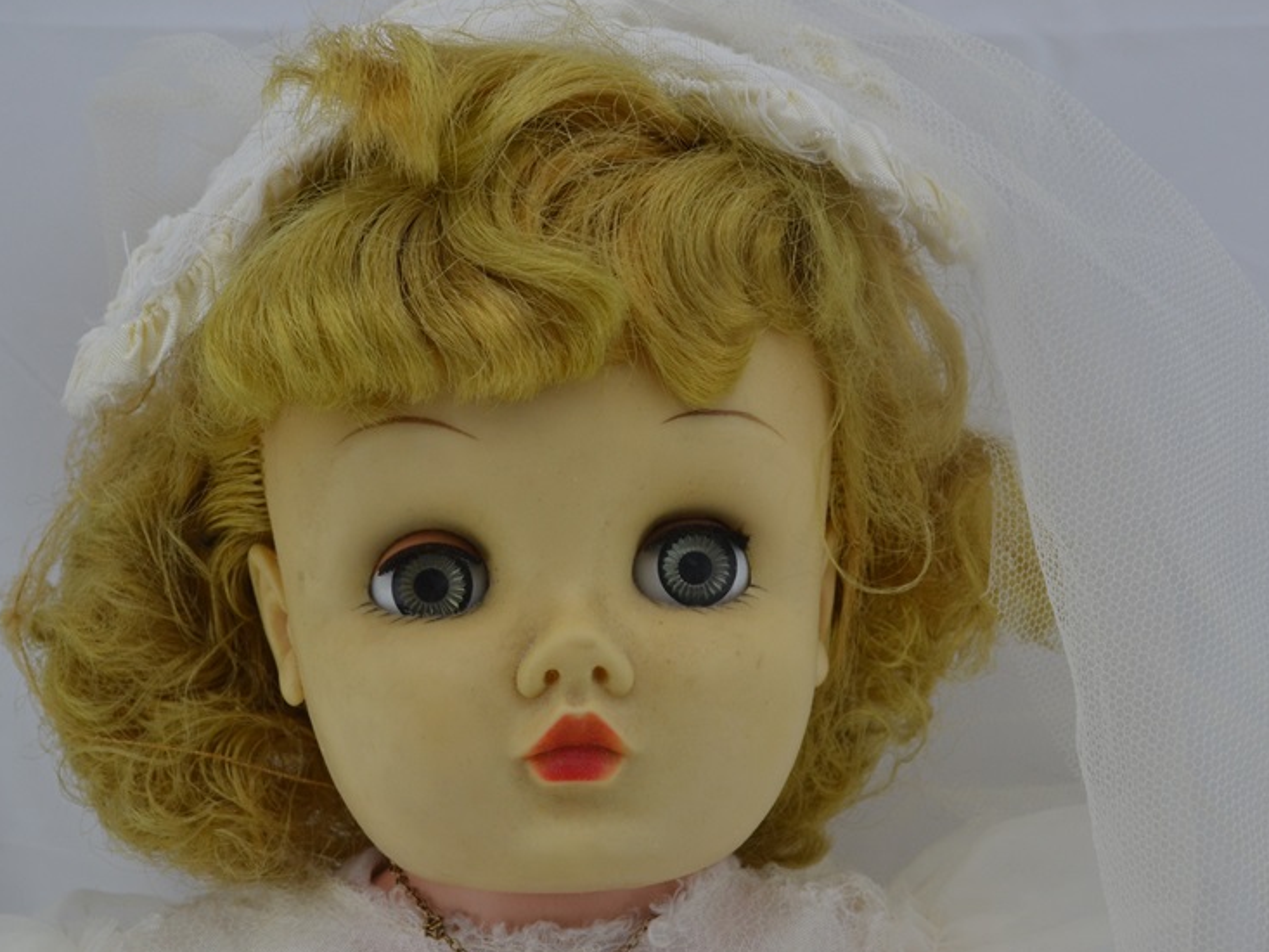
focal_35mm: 59
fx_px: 2163
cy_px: 499
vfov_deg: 24.8
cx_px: 573
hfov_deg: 32.7
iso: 400
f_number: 8
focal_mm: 30
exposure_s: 1/80
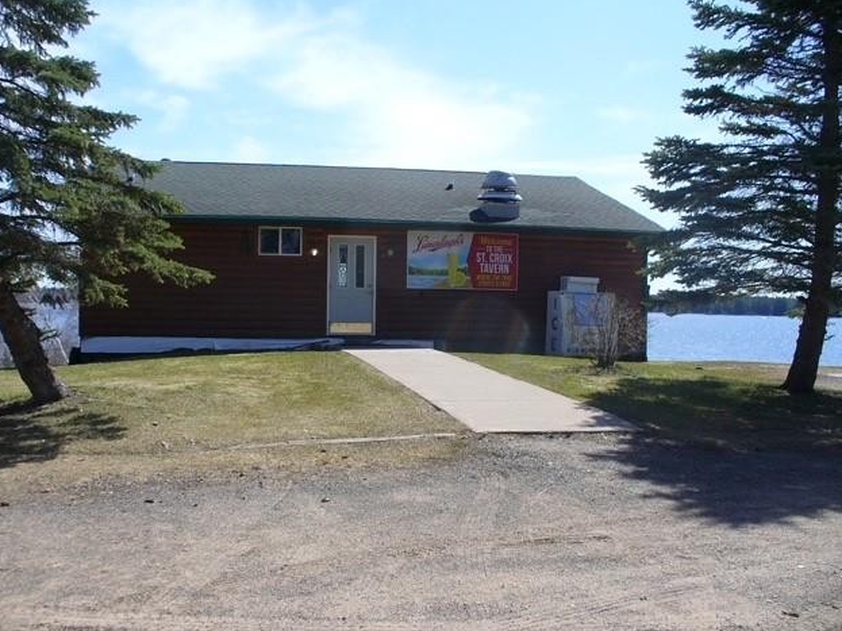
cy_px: 320
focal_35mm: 38
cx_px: 412
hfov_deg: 49.0
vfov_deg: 37.7
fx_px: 924
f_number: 5.6
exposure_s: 1/250
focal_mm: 6.1
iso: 80
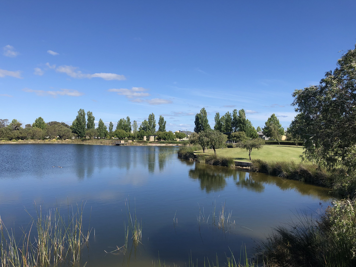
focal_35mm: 29
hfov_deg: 61.7
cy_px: 136
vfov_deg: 48.2
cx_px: 176
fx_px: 298
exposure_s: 1/2288
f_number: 1.8
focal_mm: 3.99
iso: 20
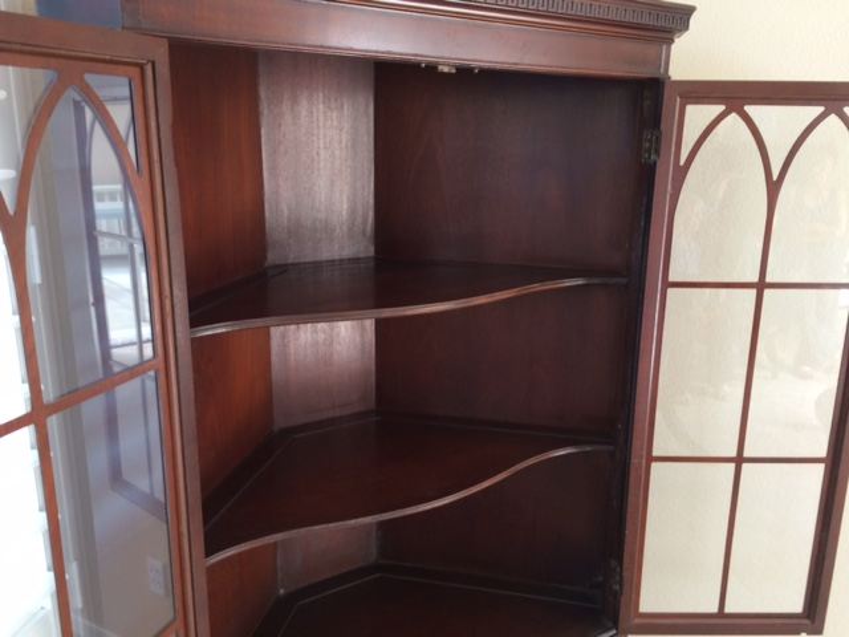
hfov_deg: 61.7
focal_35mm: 29
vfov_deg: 48.2
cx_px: 424
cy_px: 318
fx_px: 711
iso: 80
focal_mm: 4.15
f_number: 2.2
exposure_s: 1/30
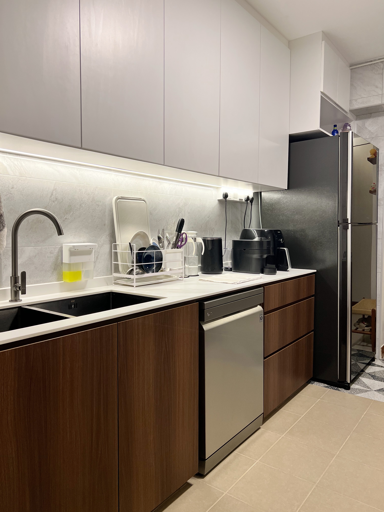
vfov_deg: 67.3
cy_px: 256
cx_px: 192
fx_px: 385
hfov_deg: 53.1
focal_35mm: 26
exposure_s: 1/121
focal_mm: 5.7
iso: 125
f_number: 1.5
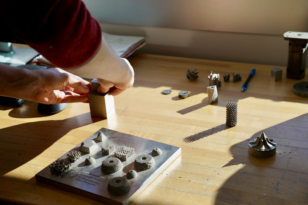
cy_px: 102
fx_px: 402
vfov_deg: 28.6
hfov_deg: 41.9
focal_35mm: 47
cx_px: 154
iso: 100
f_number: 4.5
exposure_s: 1/200
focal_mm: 47
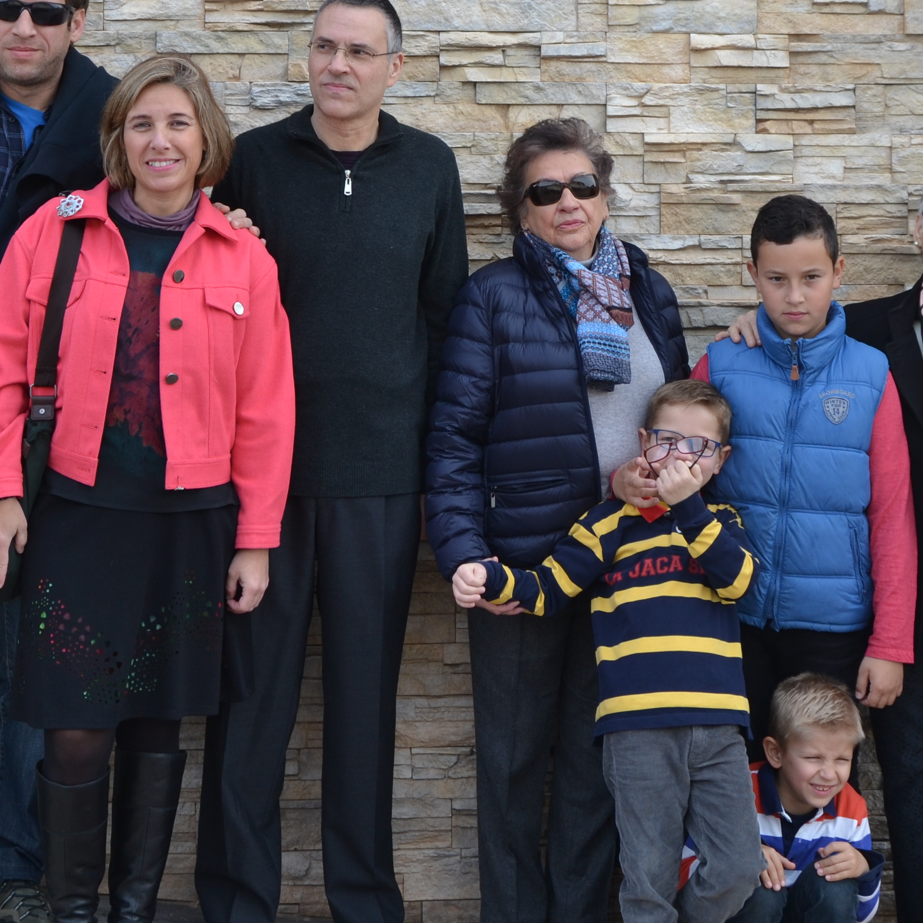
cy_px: 165
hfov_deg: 27.3
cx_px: 474
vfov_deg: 26.7
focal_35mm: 63
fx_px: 1901
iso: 110
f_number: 5.6
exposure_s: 1/125
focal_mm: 20
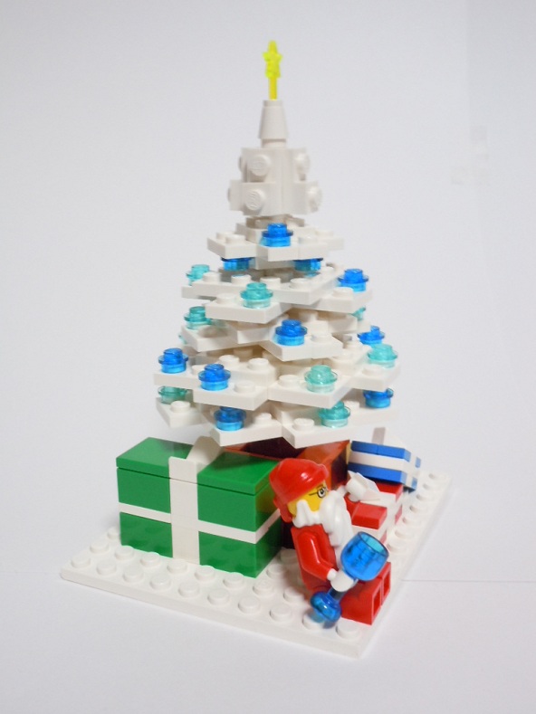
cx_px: 268
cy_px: 357
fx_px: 805
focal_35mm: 39
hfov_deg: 36.8
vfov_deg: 47.9
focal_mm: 6.9
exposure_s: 1/8
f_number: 4.3
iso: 400
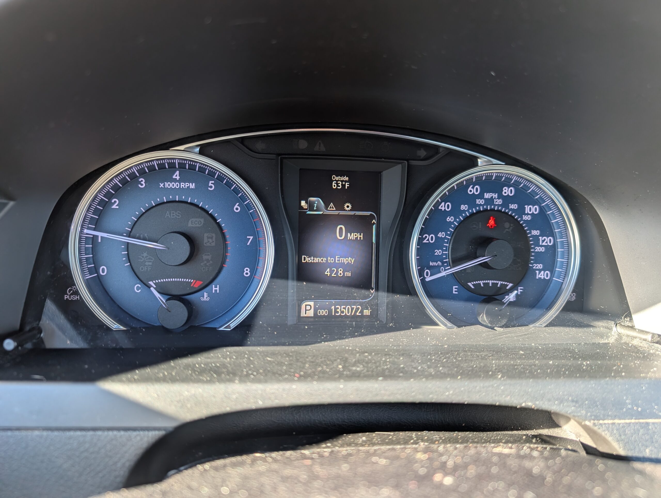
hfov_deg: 71.5
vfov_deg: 56.9
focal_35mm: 24
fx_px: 459
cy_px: 249
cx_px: 330
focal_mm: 6.9
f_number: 1.68
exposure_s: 1/23.8
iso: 21
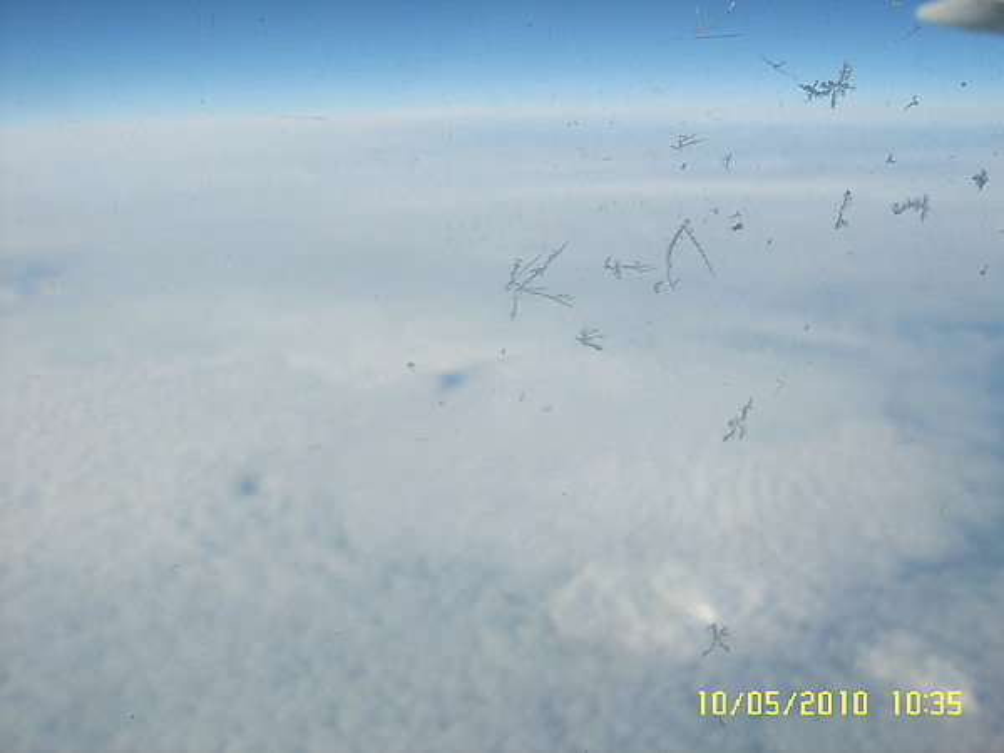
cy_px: 376
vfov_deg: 40.7
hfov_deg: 52.6
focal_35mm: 35
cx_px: 502
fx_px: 1015
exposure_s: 1/350
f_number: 5.8
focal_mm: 5.8
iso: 50
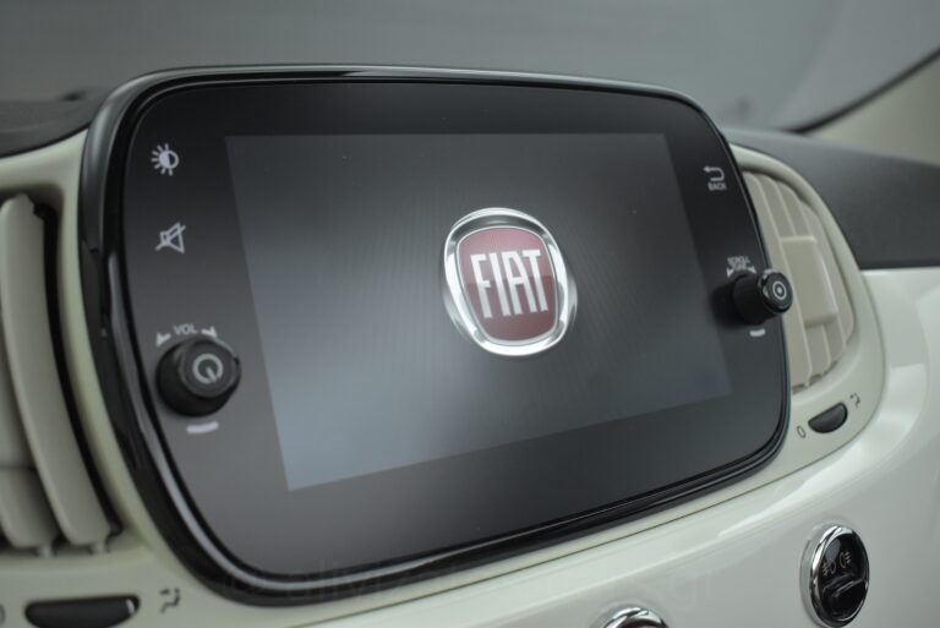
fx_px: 901
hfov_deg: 55.1
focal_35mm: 34
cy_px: 314
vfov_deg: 38.4
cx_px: 470
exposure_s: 1/250
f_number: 3.8
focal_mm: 23
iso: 1600
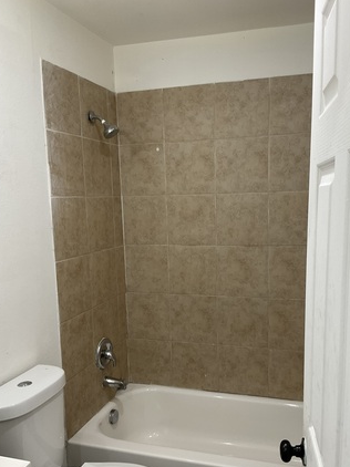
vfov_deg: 55.2
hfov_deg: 42.9
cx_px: 192
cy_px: 261
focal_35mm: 33
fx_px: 445
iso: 40
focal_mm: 3
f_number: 1.8
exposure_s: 1/60
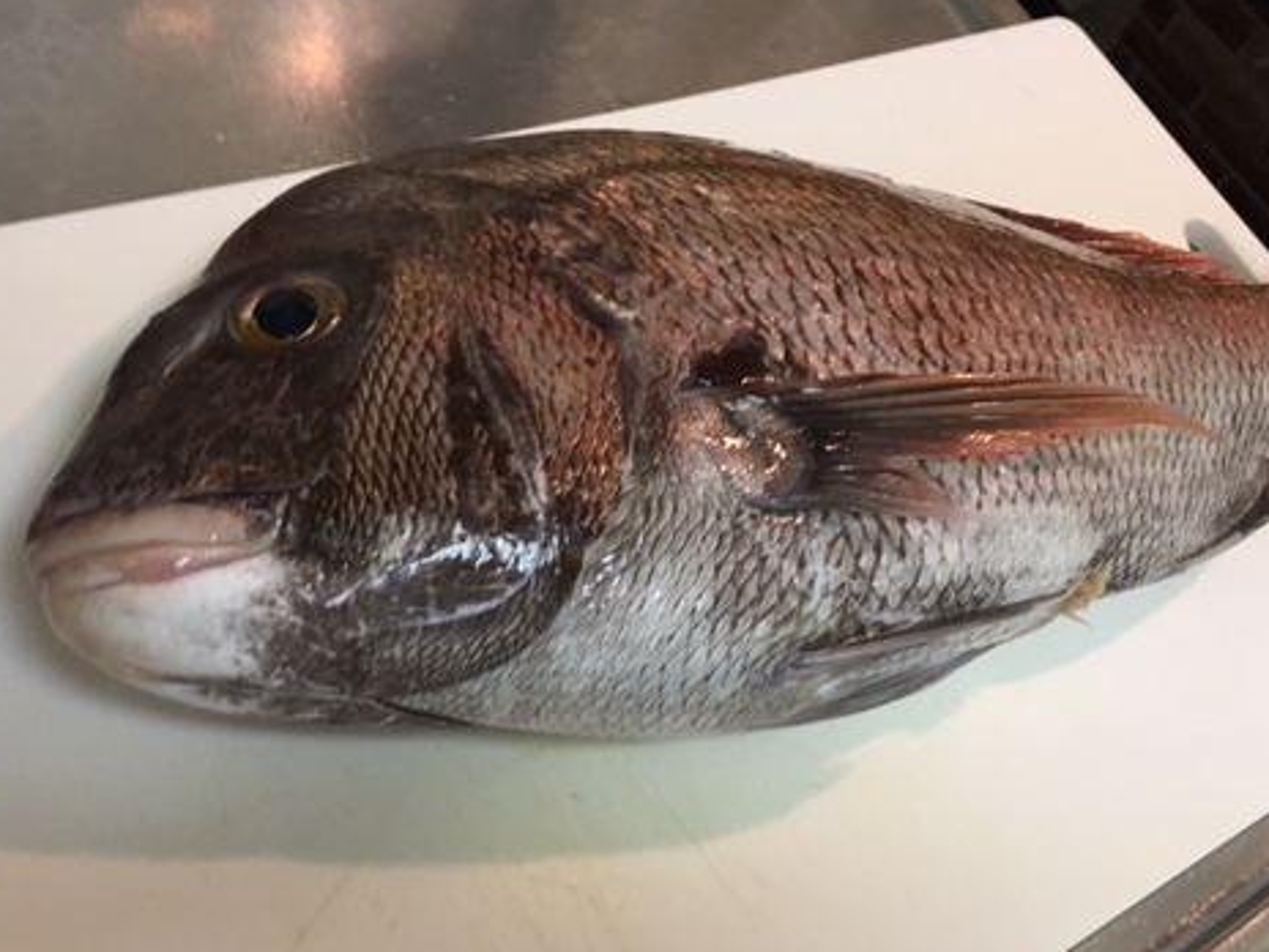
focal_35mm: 40
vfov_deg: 35.8
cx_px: 665
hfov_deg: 46.8
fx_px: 1466
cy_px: 583
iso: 100
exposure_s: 1/30
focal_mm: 4.15
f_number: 2.2
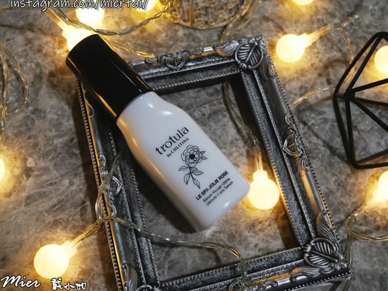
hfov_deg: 42.1
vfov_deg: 32.2
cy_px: 143
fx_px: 504
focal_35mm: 45
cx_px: 197
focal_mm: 22
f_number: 4.9
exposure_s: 1/60
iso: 640
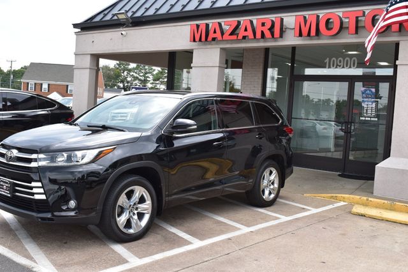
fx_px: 476
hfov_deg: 46.4
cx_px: 204
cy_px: 136
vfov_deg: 31.9
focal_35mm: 42
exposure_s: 1/160
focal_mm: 28
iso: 400
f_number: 9
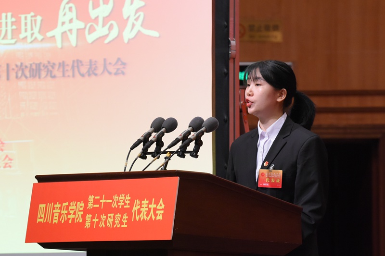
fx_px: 2138
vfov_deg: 6.9
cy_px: 128
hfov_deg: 10.3
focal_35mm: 200
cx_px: 192
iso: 3200
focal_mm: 200
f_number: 5
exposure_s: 1/125
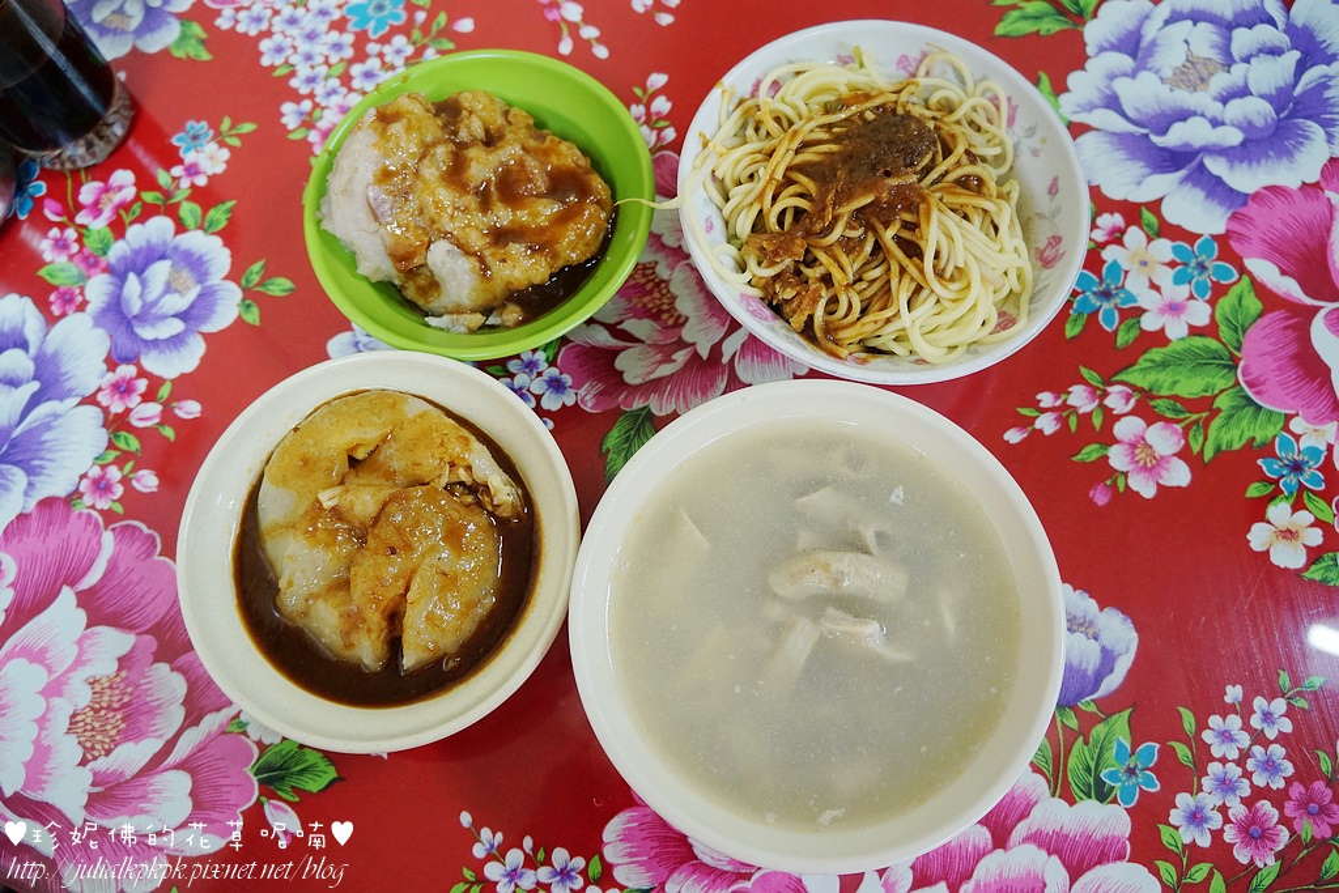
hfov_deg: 64.5
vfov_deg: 45.7
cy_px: 446
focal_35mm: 28
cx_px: 670
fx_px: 1060
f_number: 3.5
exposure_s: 1/60
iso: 640
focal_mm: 19
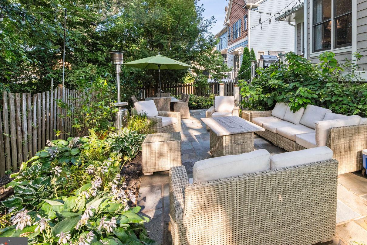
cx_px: 233
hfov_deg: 82.1
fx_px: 204
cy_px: 81
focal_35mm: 20
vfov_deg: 60.4
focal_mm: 14
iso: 640
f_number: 11
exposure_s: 1/200
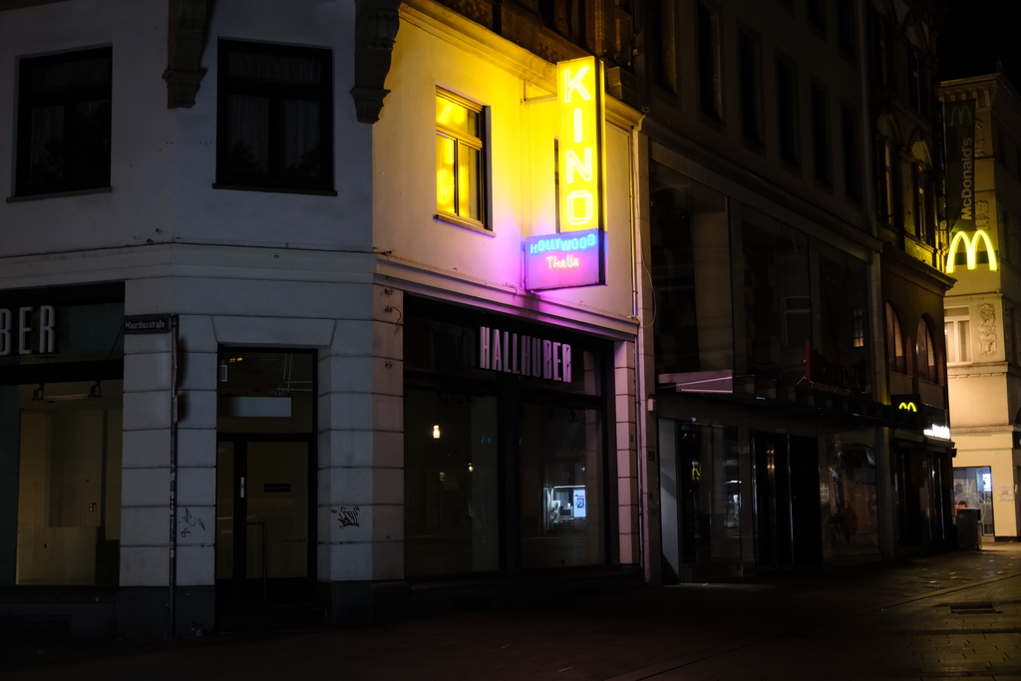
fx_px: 1333
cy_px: 340
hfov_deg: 41.9
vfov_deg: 28.7
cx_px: 510
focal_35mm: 47
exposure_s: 1/52
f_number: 2.8
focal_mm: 31
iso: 3200
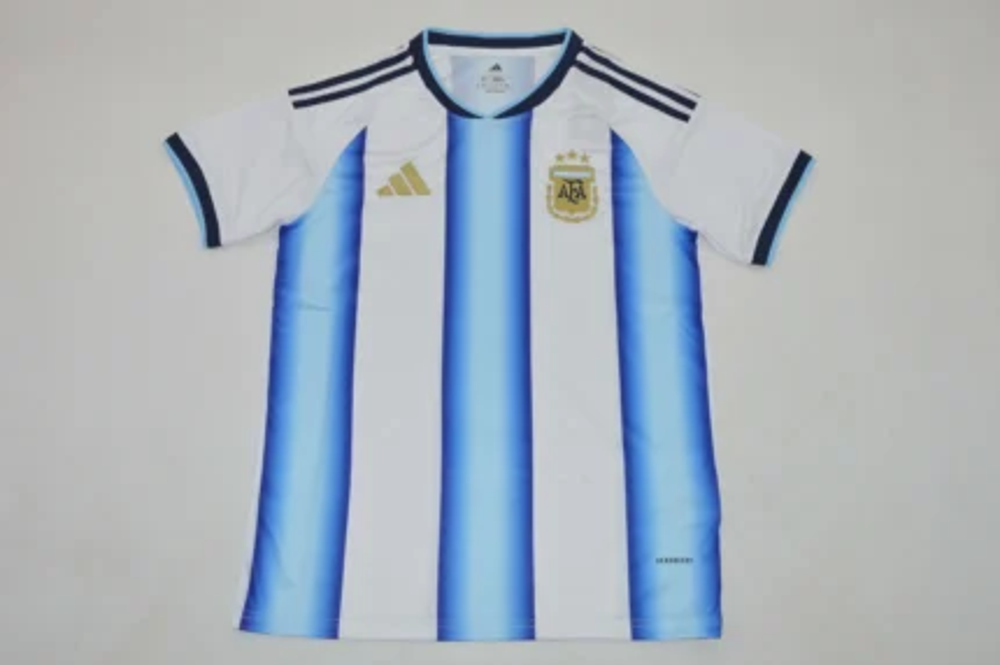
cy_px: 332
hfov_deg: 57.3
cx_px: 500
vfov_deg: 39.9
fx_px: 916
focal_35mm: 33
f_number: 11
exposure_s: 1/200
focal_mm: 22
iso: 400
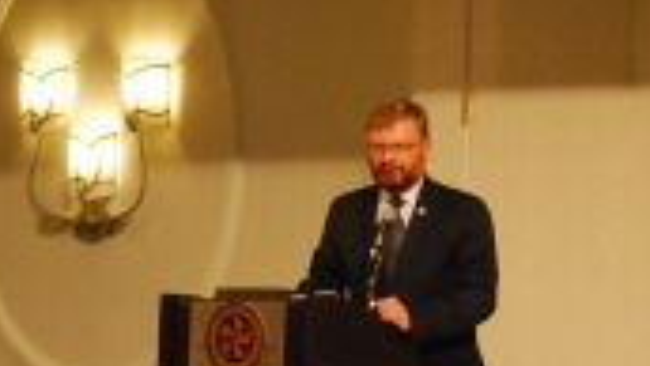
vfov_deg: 4.4
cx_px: 419
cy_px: 170
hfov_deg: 7.9
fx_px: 4725
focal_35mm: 274
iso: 1600
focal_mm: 60
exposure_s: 1/40
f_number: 4.2
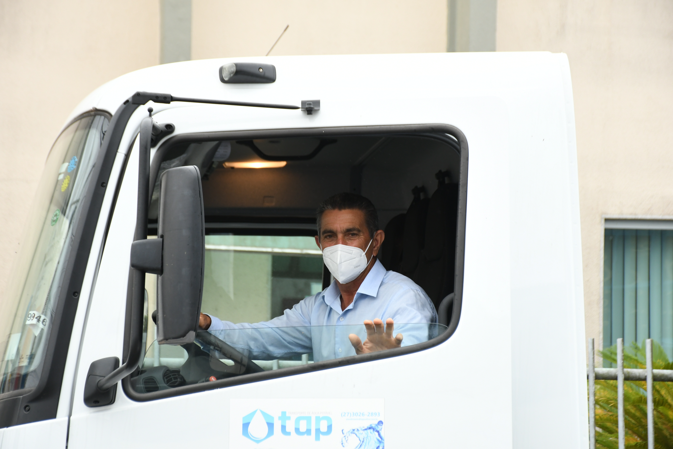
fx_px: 2524
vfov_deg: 10.2
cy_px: 224
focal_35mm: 135
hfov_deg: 15.2
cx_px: 336
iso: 640
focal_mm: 90
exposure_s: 1/250
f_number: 6.3
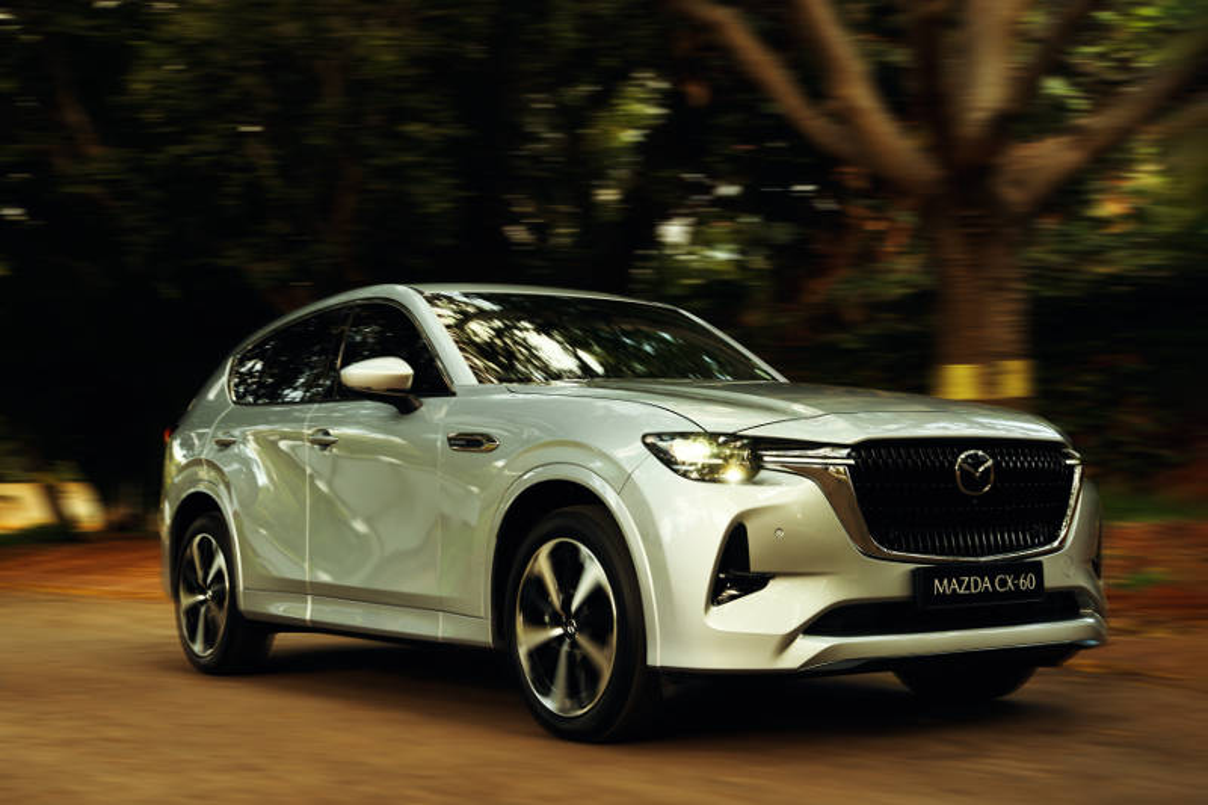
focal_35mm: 50
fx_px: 1677
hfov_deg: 39.6
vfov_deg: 27.0
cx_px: 604
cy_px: 402
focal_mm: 50
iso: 320
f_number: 5
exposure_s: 1/50
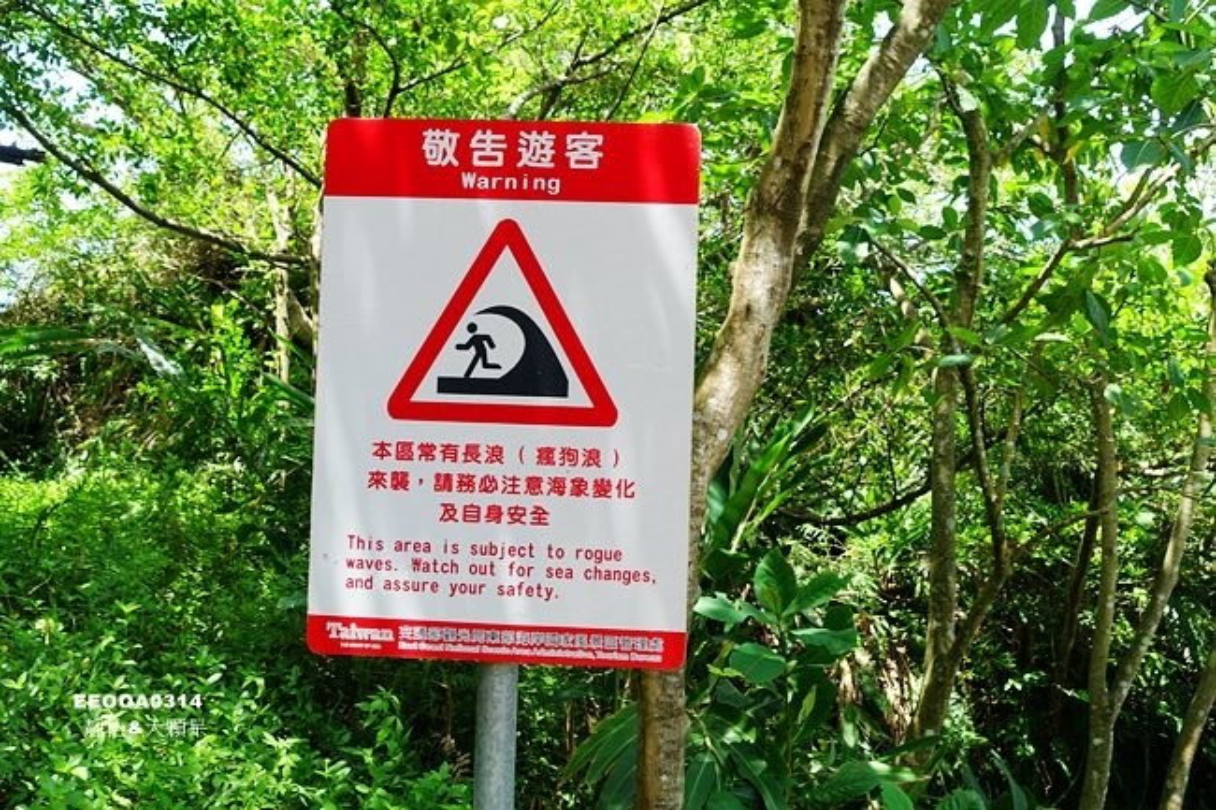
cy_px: 405
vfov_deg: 37.8
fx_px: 1182
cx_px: 608
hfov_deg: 54.4
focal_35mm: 35
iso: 125
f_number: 4
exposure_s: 1/125
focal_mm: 12.81
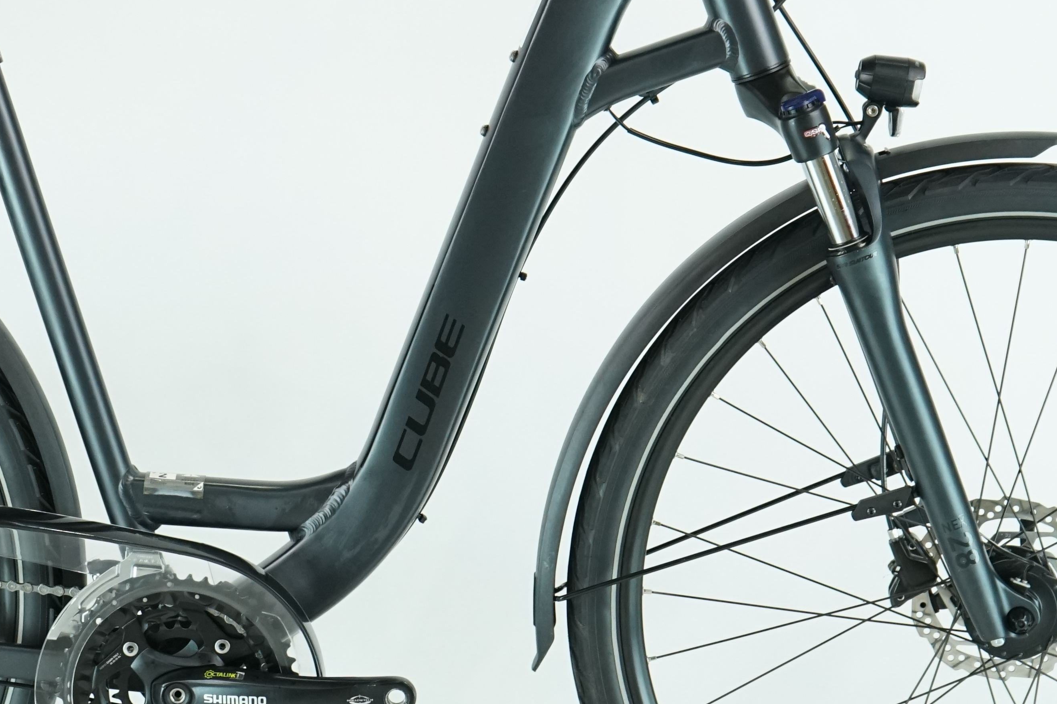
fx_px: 3729
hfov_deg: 16.1
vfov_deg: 10.8
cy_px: 298
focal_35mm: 127
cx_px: 330
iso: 1600
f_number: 5.6
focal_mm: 56
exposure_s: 1/200
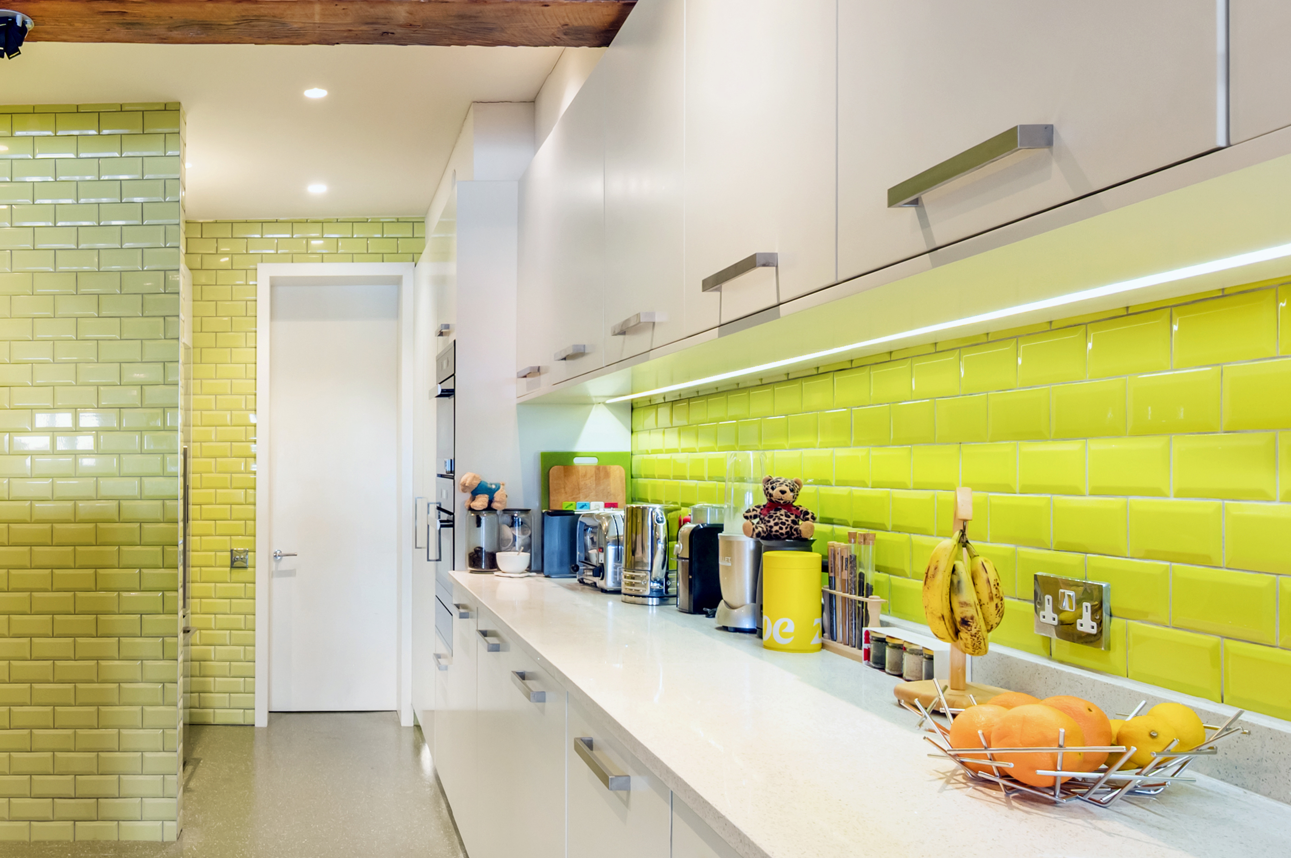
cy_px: 472
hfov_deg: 57.3
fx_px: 1075
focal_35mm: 30
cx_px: 257
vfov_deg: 43.5
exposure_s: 1/1.67
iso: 400
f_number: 9
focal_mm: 14
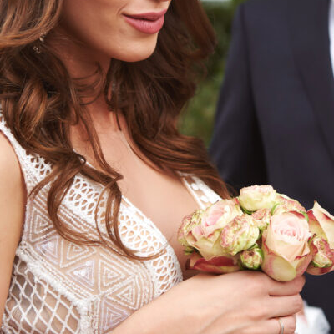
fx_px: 1277
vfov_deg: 14.8
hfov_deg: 14.8
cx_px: 271
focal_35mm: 117
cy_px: 79
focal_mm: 55
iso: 160
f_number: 4
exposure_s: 1/160
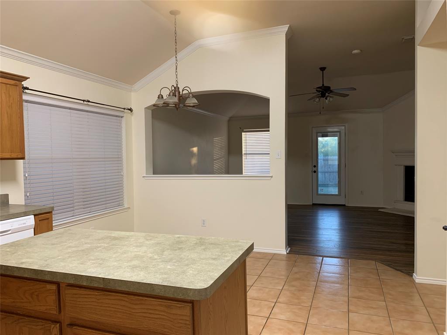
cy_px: 168
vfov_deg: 53.1
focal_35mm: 26
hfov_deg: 67.3
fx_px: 336
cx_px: 224
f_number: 1.8
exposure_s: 1/60
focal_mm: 4.25
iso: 200
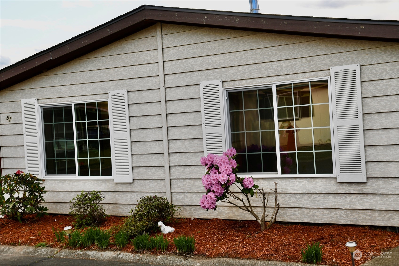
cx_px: 200
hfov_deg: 41.1
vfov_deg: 28.1
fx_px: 532
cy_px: 133
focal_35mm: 48
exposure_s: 1/200
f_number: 5.6
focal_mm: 32
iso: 100
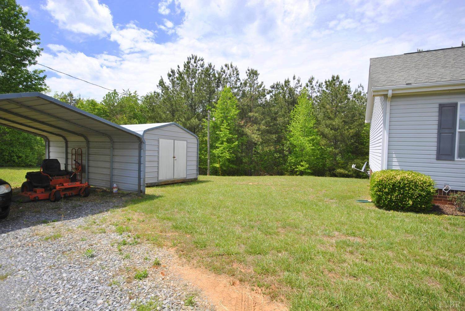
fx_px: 252
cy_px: 156
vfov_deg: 63.4
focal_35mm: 20
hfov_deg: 85.4
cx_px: 232
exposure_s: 1/250
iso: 100
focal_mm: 13
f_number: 8
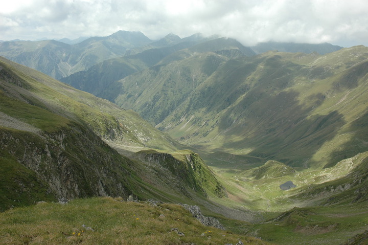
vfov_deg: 36.8
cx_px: 184
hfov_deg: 53.2
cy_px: 122
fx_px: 368
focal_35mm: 36
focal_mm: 24
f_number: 9
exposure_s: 1/250
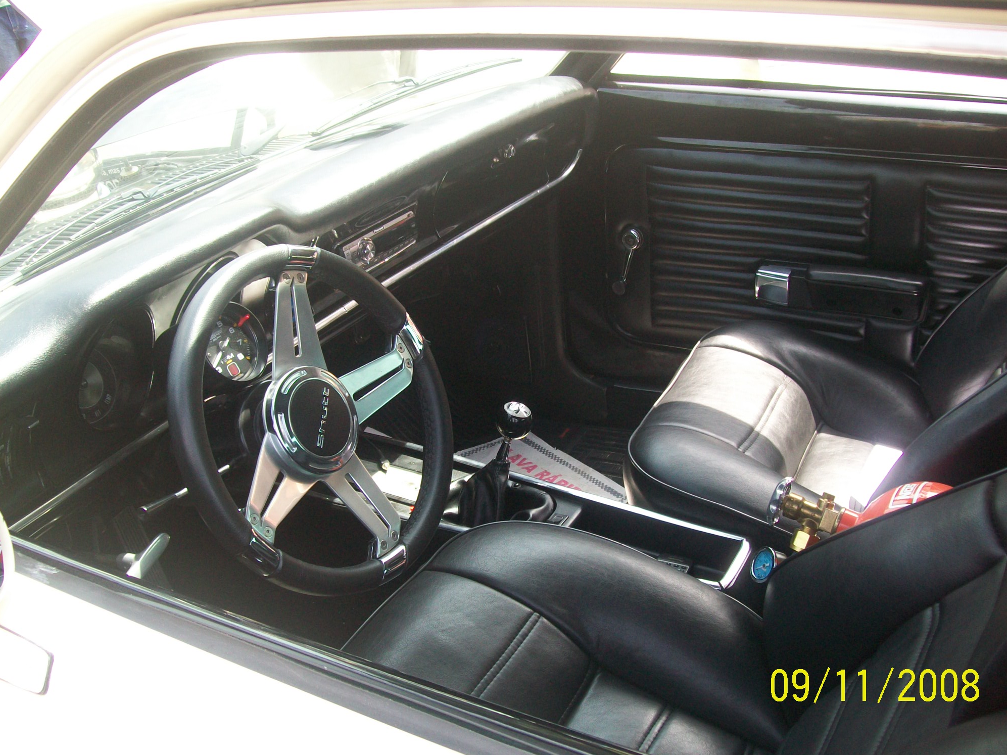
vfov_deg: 38.7
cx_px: 515
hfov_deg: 50.1
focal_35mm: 37
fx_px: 1076
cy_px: 385
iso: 64
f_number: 2.7
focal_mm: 6
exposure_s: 1/100
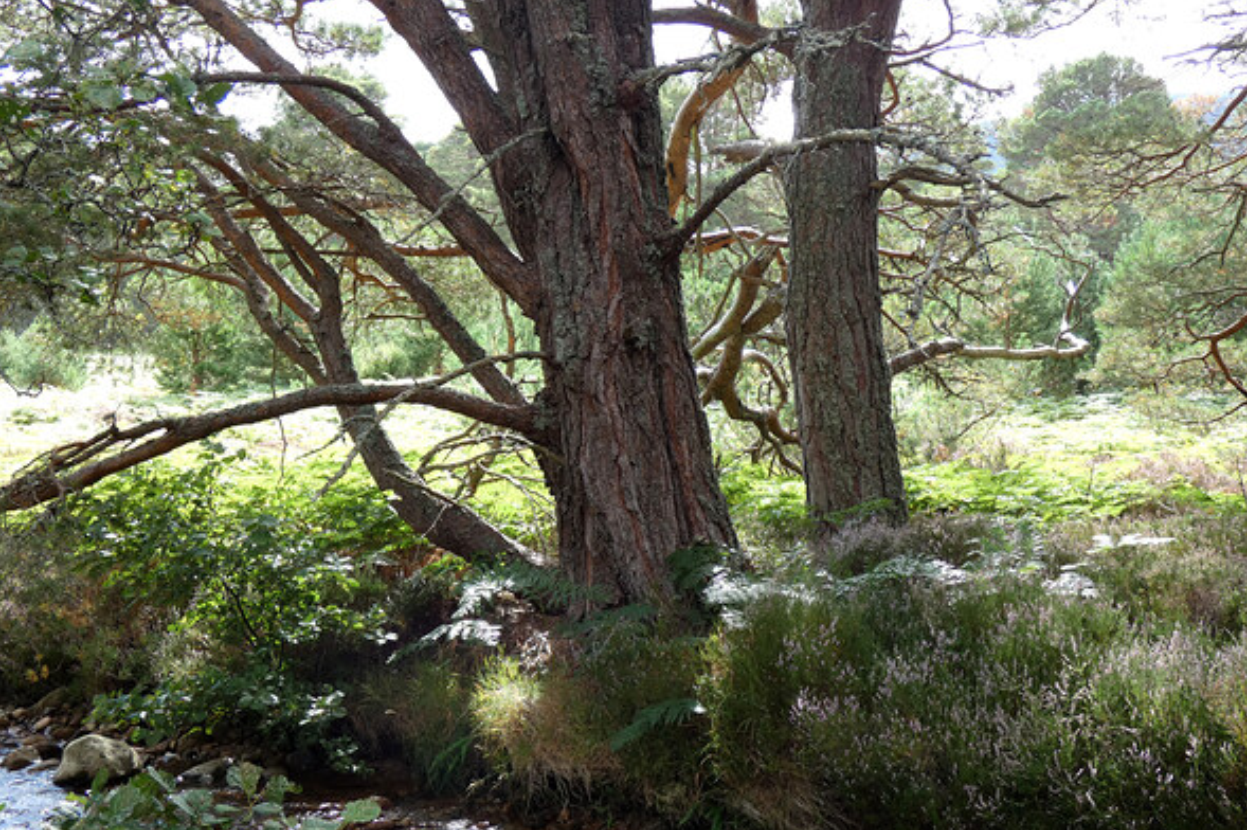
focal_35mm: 53
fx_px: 1835
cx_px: 633
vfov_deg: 25.5
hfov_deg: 37.5
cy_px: 368
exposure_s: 1/100
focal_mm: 9
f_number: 3.9
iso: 80
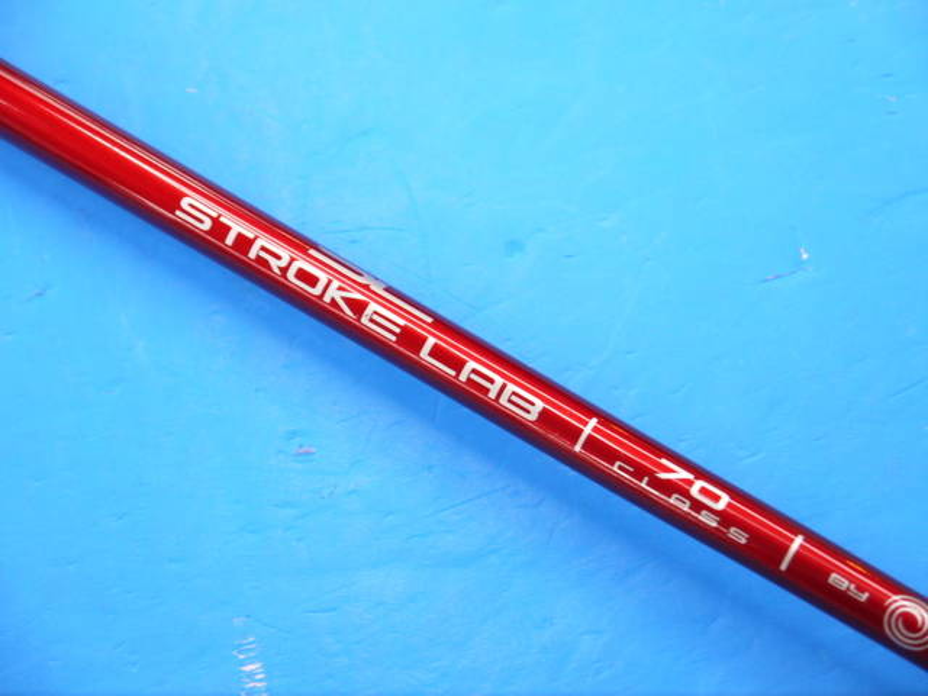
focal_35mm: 84
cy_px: 348
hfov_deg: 23.3
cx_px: 464
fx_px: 2252
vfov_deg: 17.6
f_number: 5.6
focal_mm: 42
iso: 800
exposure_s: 1/80
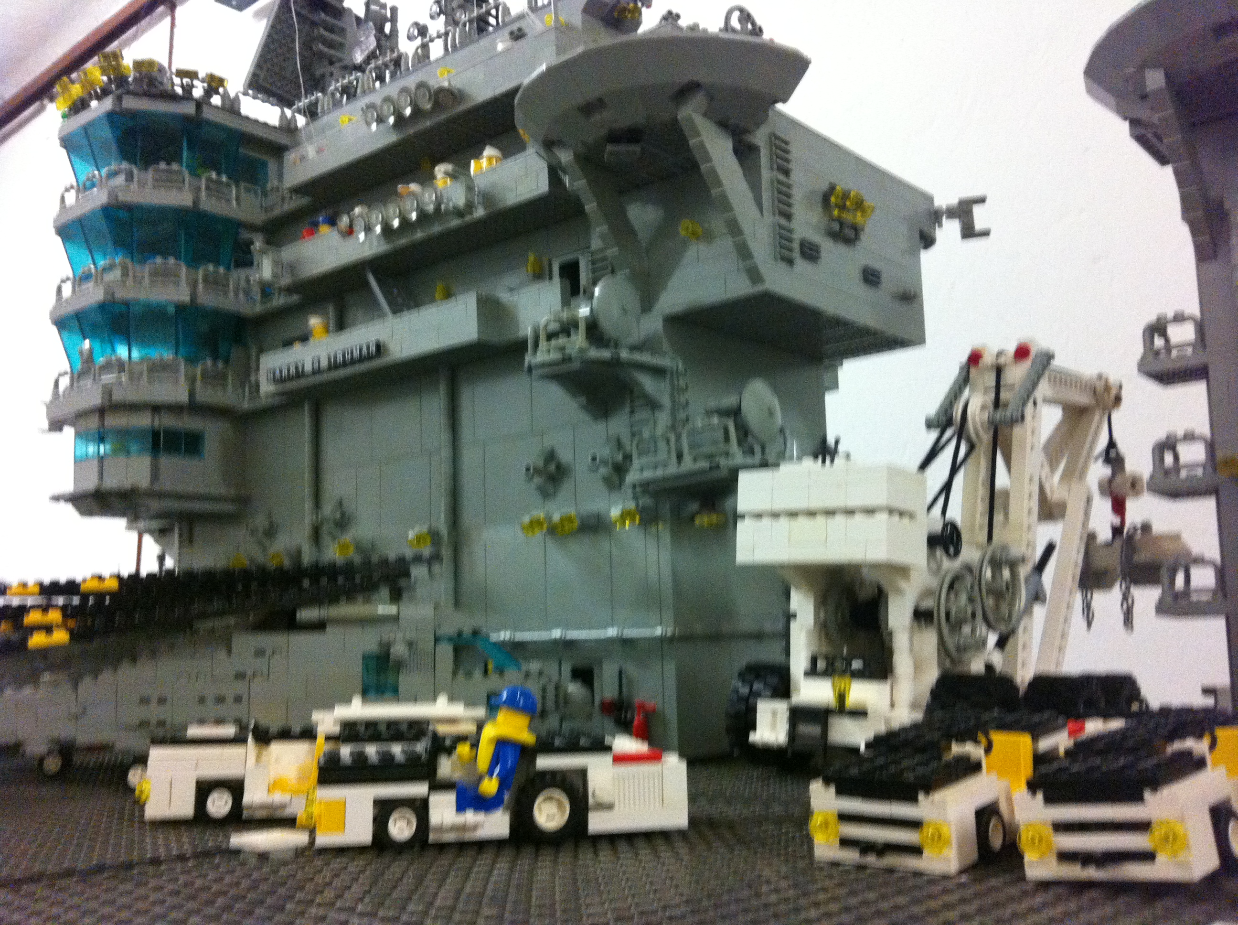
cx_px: 619
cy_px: 462
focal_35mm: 35
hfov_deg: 52.7
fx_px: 1250
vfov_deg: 40.6
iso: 500
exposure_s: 1/17
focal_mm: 3.85
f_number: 2.8
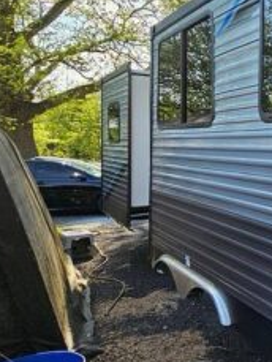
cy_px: 172
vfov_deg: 53.9
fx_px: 356
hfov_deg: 26.1
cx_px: 435
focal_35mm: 34
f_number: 2.2
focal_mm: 2.2
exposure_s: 1/1000
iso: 64
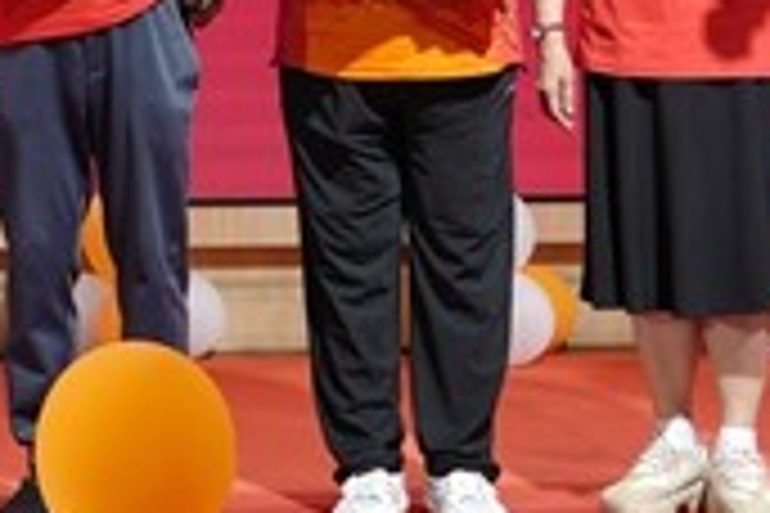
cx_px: -83
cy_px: -286
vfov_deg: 10.5
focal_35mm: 125
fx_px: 2673
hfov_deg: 15.9
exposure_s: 1/160
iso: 400
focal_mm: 33
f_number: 4
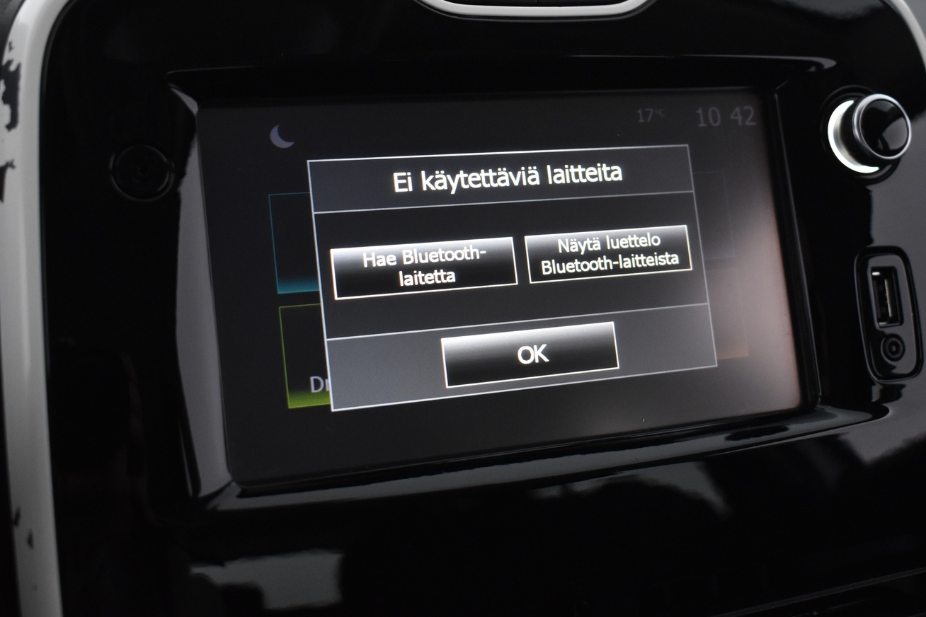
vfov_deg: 25.9
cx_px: 511
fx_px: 1337
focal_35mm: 52
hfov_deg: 38.1
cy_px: 236
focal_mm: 28
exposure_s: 1/50
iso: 1600
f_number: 4.2
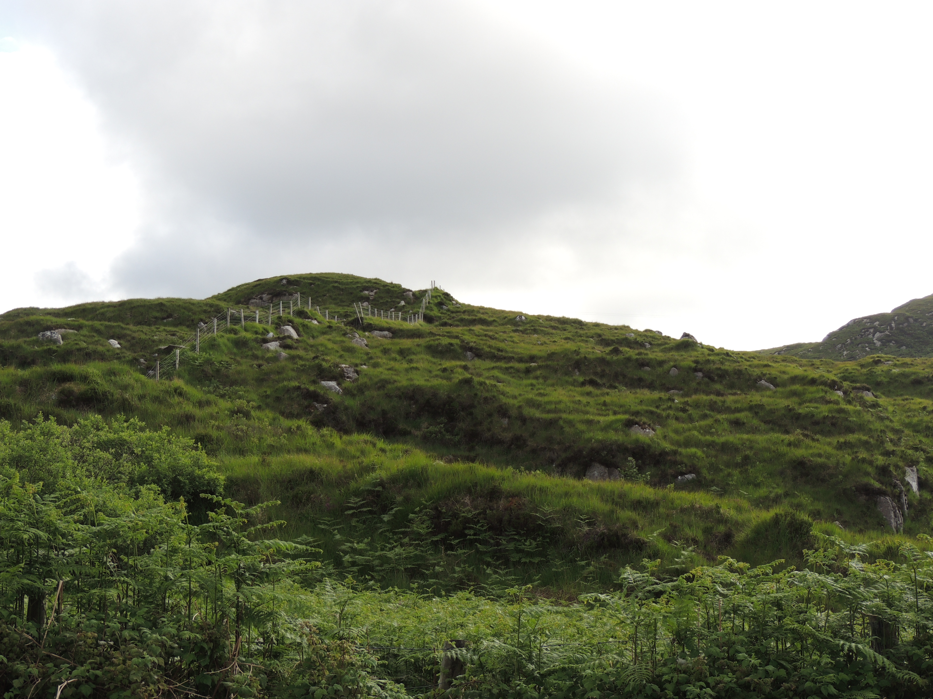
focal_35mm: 55
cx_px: 466
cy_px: 350
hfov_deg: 34.9
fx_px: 1482
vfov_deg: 26.6
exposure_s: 1/400
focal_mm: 9.8
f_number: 3.7
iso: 100
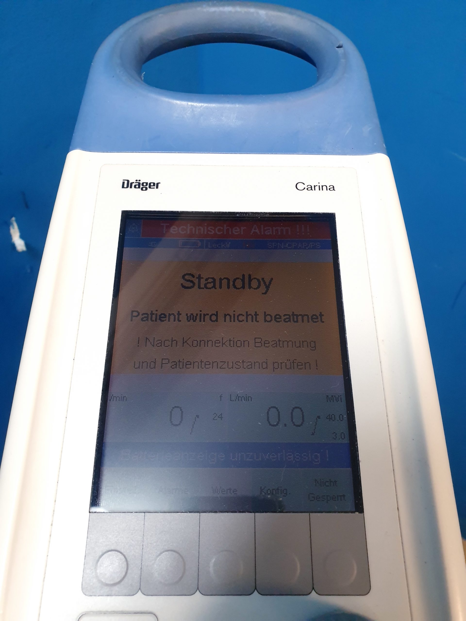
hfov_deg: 53.1
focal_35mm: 26
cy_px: 310
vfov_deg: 67.3
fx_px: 467
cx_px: 233
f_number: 2.4
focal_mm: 4.3
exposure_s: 1/50
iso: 400
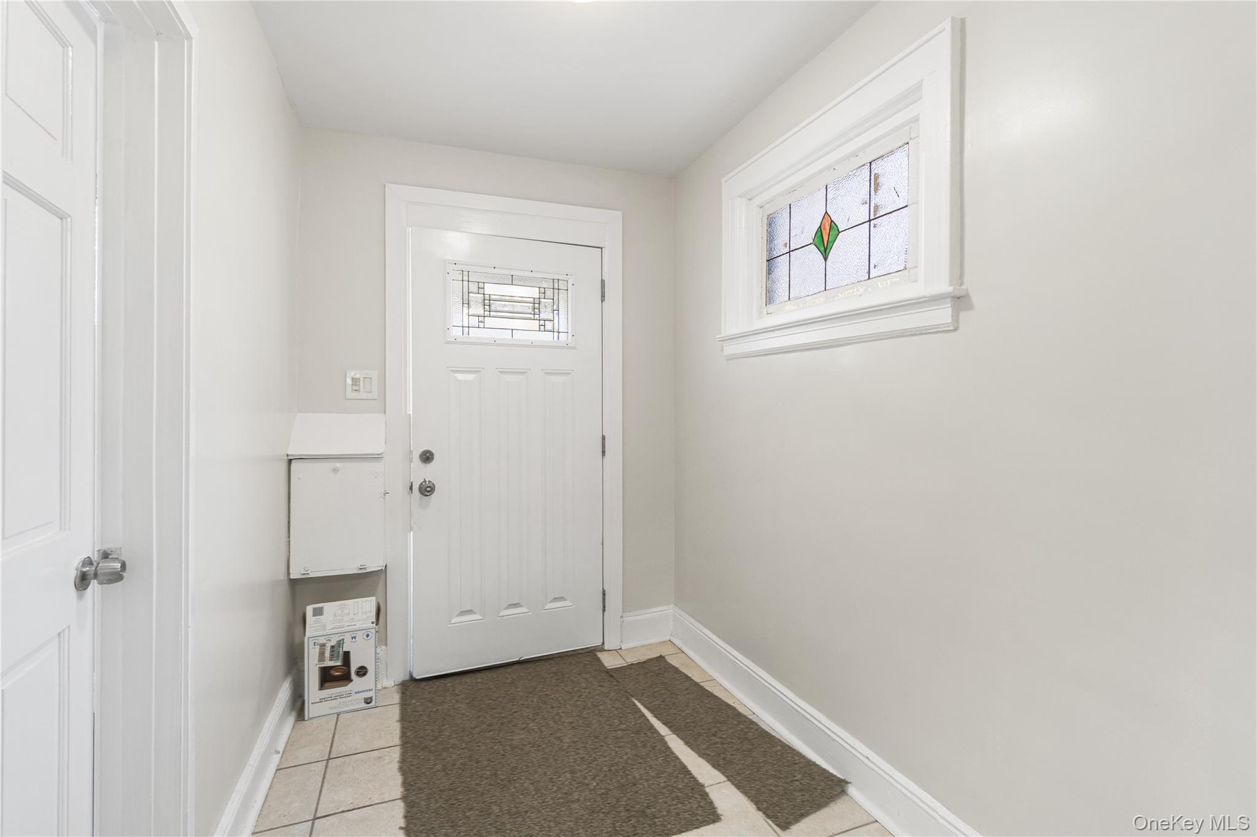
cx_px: 628
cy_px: 418
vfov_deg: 77.3
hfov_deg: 100.4
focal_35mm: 15
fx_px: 524
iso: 250
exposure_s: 1/320
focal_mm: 10
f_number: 8
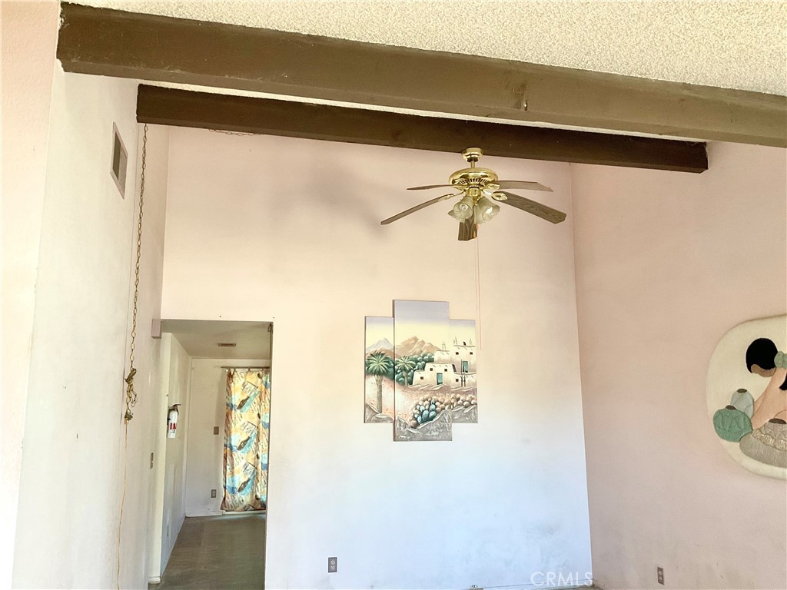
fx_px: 659
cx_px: 394
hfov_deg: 61.7
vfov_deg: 48.2
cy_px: 295
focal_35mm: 29
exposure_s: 1/60
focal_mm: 3
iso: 80
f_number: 1.8
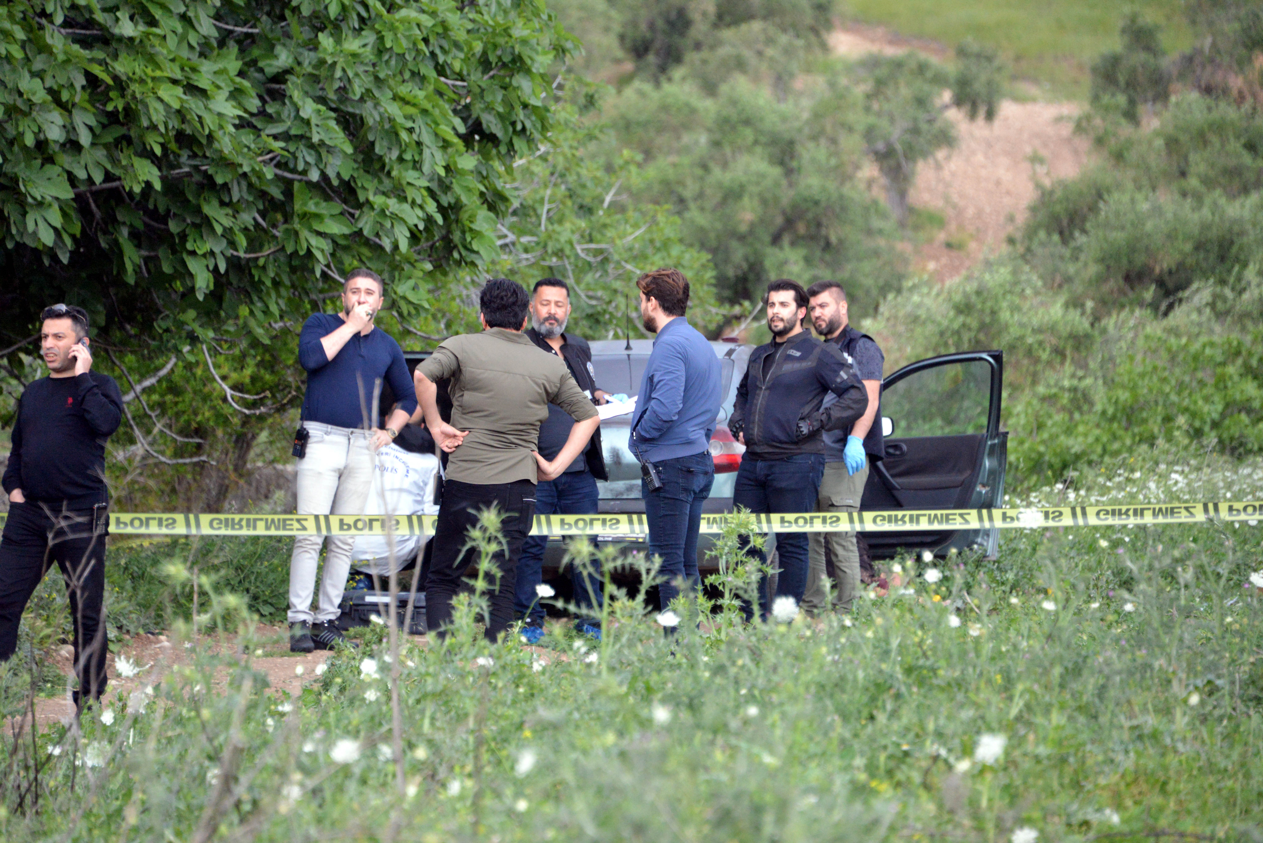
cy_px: 422
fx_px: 8774
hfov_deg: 8.2
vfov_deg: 5.5
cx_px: 632
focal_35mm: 250
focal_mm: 250
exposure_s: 1/500
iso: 5000
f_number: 5.6
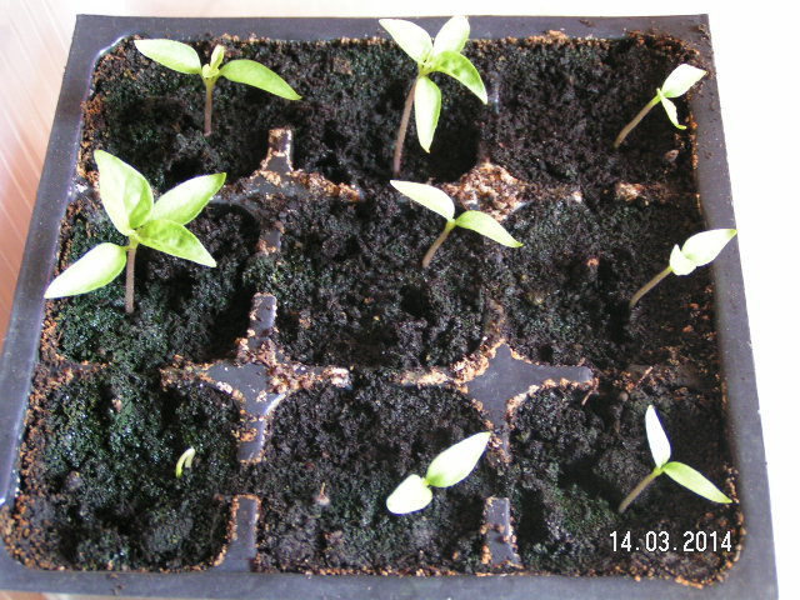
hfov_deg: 30.7
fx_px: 1456
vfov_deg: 23.3
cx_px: 400
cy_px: 300
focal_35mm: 63
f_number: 3.2
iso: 200
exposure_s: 1/20
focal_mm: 9.7
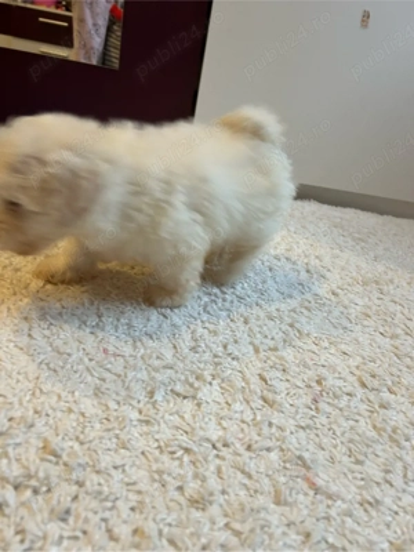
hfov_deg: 53.1
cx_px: 207
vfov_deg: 67.3
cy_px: 276
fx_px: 415
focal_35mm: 26
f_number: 1.5
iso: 100
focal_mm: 5.7
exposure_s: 1/50
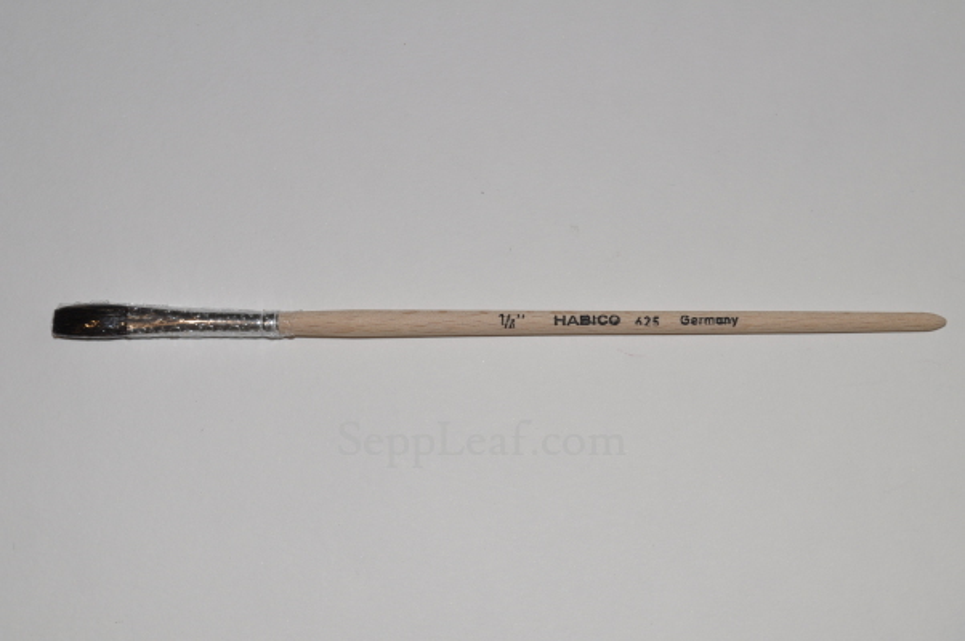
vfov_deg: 20.1
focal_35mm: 68
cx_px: 482
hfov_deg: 29.9
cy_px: 320
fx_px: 1807
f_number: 9
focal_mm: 45
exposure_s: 1/125
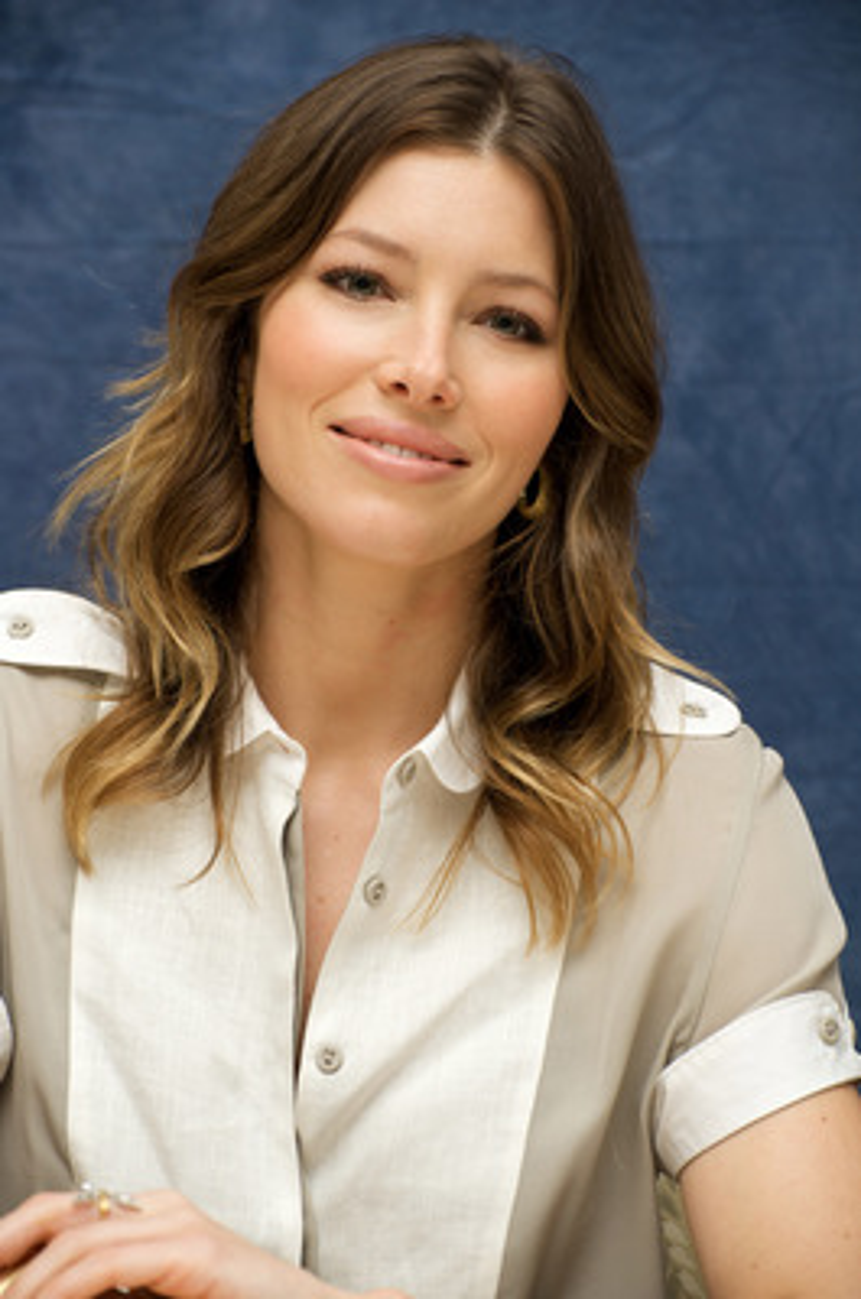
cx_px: 430
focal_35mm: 116
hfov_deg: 11.8
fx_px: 4179
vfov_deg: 17.7
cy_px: 650
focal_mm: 116
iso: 400
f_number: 8
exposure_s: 1/100
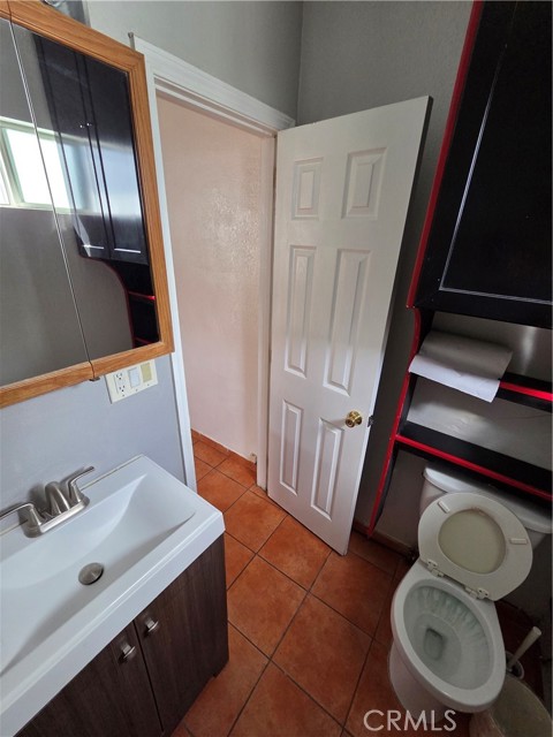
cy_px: 368
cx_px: 276
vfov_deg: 106.2
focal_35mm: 13
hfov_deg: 89.9
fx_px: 277
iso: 250
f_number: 2.2
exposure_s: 1/60
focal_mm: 2.2
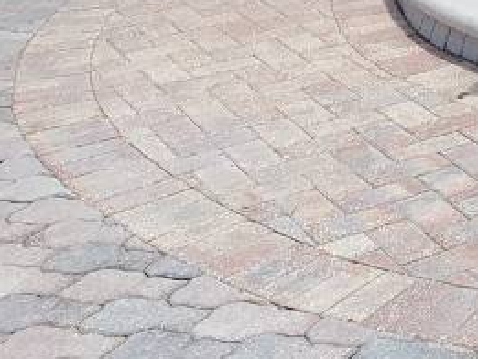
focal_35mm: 102
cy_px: -75
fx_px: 1409
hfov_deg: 16.3
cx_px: 846
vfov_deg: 14.1
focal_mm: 4.3
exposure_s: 1/1476
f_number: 2.4
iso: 50
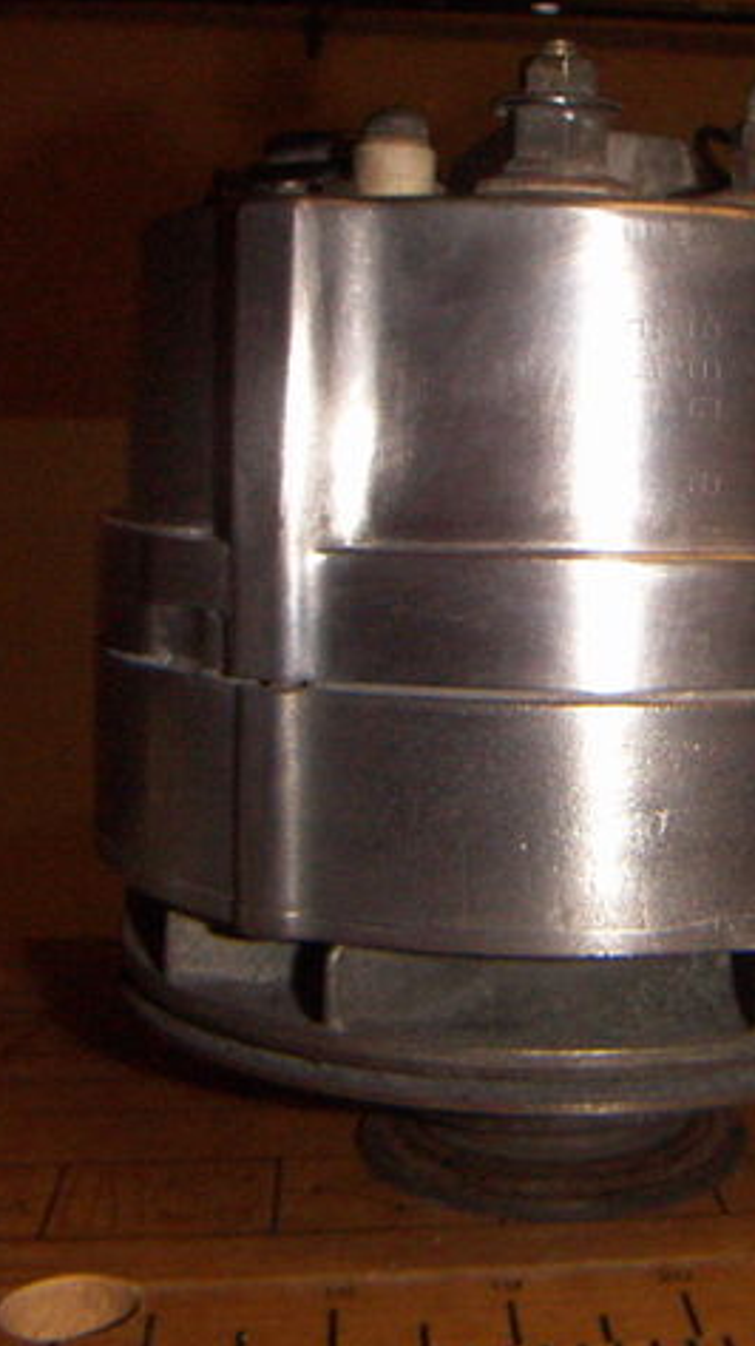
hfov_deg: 22.1
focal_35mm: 53
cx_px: 667
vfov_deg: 39.2
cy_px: 673
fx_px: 1890
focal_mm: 4.7
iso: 200
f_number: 6.7
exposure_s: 1/50
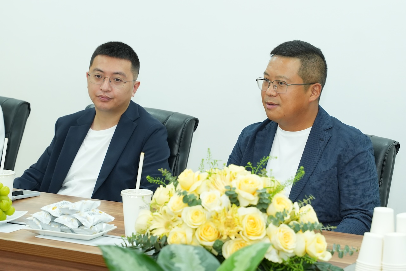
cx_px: 203
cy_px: 136
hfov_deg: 19.5
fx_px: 1184
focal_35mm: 105
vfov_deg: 13.0
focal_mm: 70
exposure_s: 1/100
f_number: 4
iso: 1250
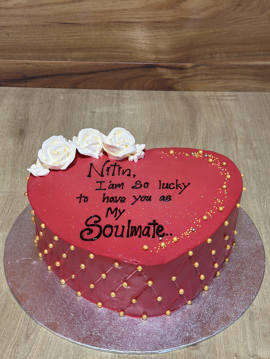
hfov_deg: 30.3
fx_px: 499
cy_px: 180
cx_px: 135
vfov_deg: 39.7
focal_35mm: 48
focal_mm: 6.86
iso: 64
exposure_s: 1/50
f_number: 1.78
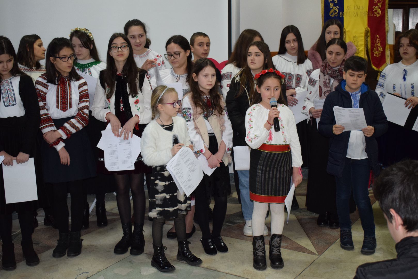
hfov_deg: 42.3
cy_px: 140
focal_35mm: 46
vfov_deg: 28.9
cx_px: 209
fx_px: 540
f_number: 4.2
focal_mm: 31
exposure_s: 1/60
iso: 2000
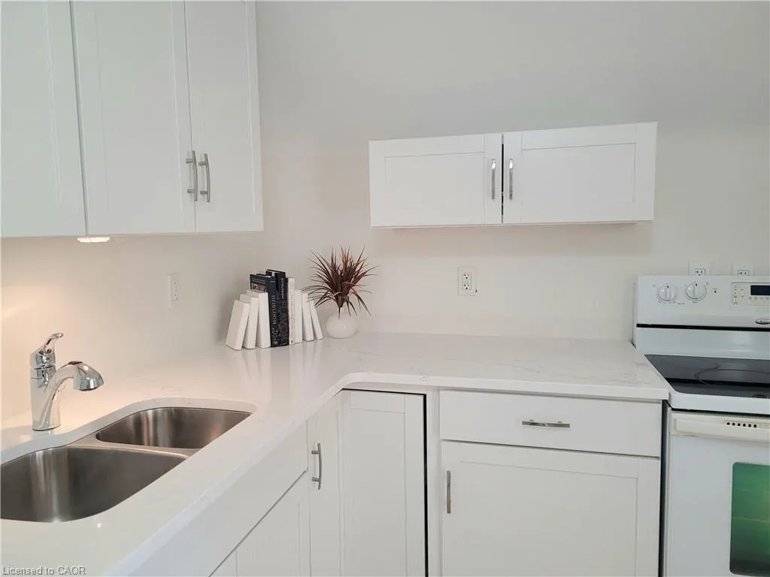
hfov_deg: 67.3
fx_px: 578
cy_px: 288
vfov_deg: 53.1
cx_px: 385
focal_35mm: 26
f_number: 1.8
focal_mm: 5.4
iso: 160
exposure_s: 1/120
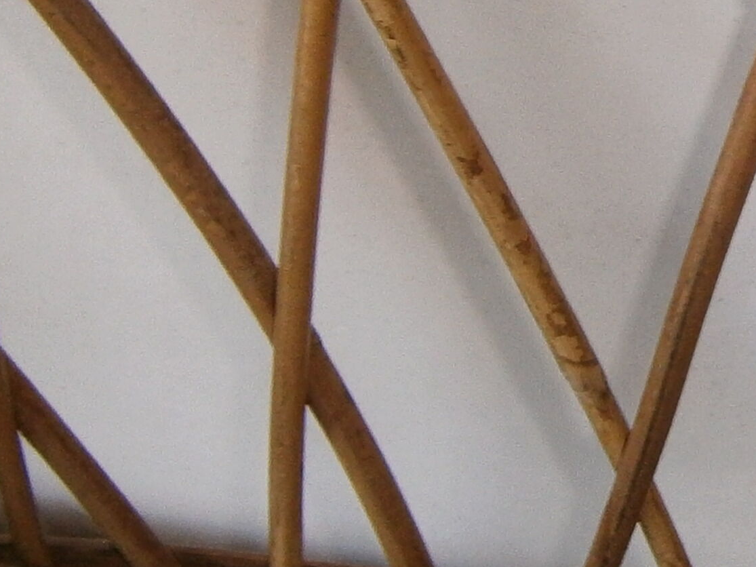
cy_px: 173
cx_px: 949
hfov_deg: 18.4
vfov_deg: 14.8
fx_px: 2184
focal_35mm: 100
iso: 125
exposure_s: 1/30
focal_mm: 4.7
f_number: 2.8
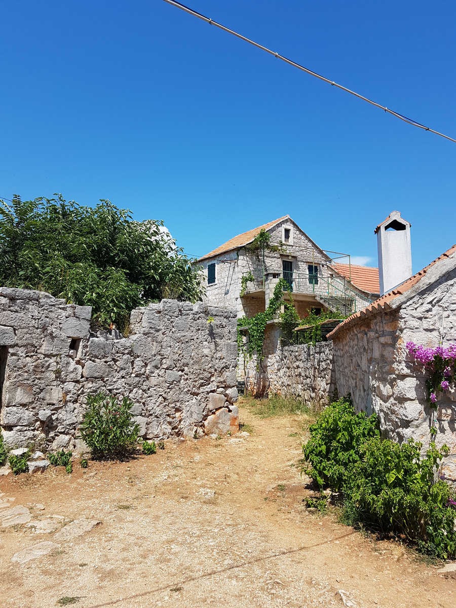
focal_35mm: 26
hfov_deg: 53.1
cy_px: 304
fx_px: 457
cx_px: 228
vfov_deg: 67.3
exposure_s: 1/2224
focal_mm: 4.2
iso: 40
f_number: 1.7
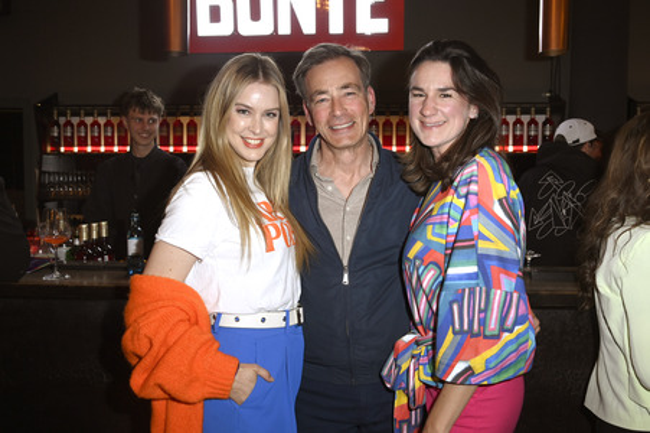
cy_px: 216
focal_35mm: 30
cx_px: 325
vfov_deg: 43.5
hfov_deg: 62.0
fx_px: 541
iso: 1250
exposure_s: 1/80
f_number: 5.6
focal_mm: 30
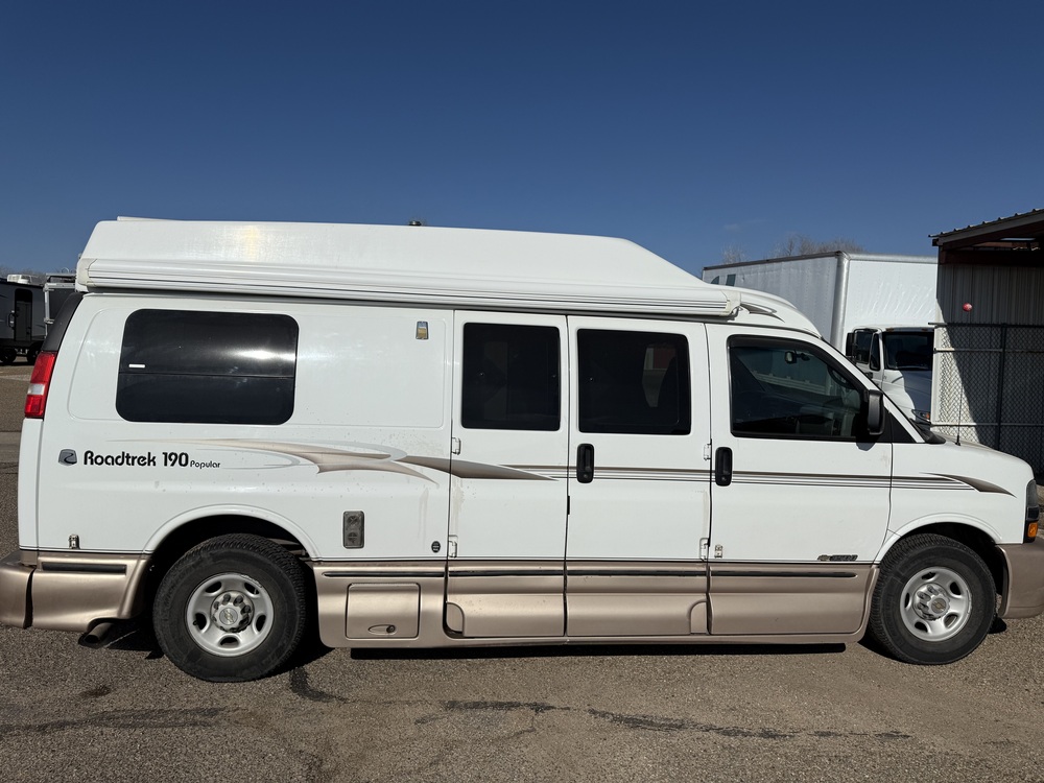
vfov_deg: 56.8
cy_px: 392
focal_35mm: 24
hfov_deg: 71.6
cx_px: 522
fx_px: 724
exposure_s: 1/17544
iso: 64
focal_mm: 6.76
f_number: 1.78
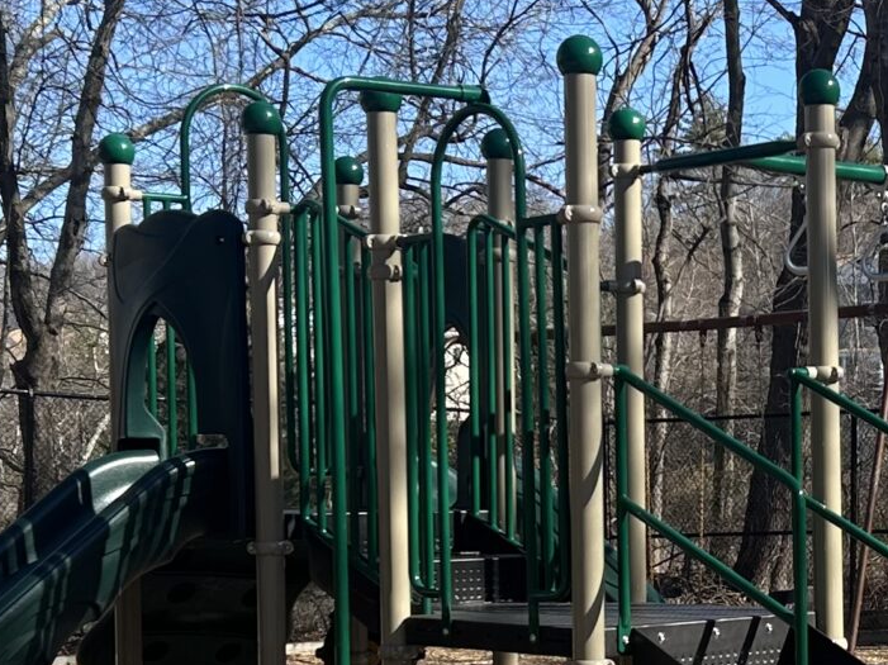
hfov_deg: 20.3
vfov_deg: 15.4
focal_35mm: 95
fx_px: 2436
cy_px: 570
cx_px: 793
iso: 50
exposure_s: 1/1901
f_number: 1.5
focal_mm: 5.7
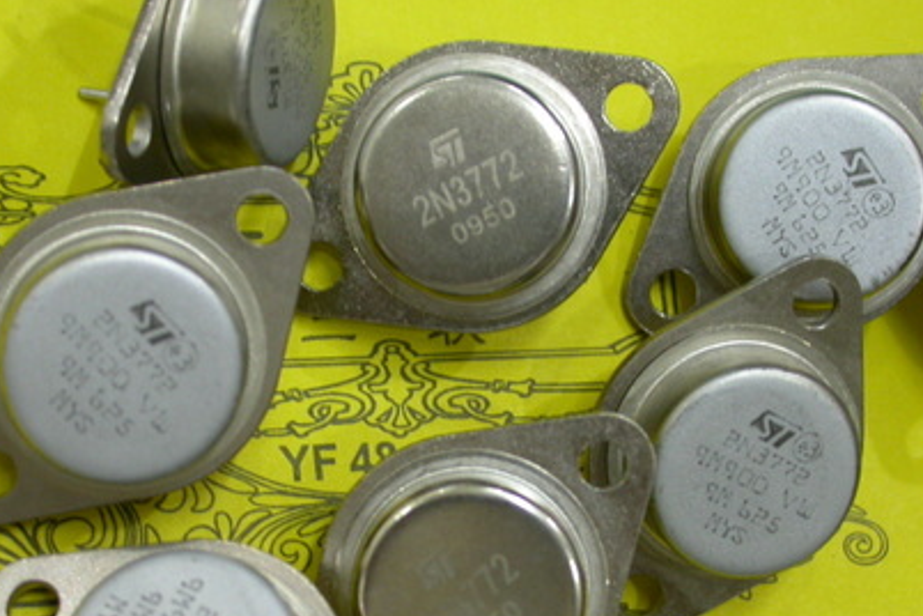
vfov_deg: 13.5
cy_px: 394
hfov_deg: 20.2
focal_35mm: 101
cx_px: 434
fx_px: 2589
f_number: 3.5
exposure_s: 1/4
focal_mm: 16.2
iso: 102
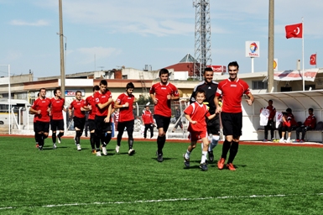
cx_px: 162
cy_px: 108
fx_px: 941
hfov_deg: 19.5
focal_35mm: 105
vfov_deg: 13.0
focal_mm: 70
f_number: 8
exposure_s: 1/1000
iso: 200
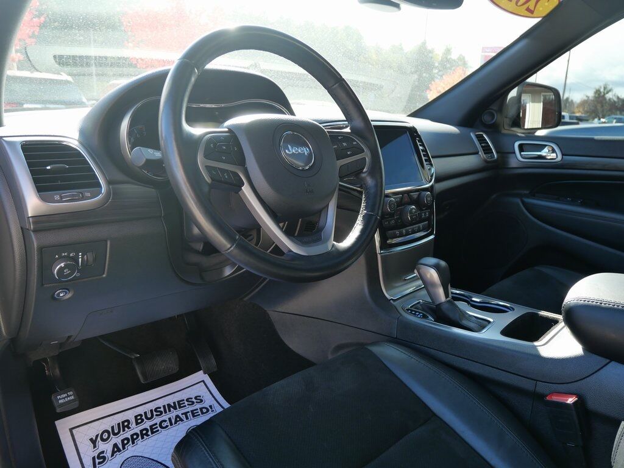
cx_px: 312
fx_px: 433
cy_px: 234
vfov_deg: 56.8
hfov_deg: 71.6
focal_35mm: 24
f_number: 4
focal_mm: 12
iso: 200
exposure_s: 1/125
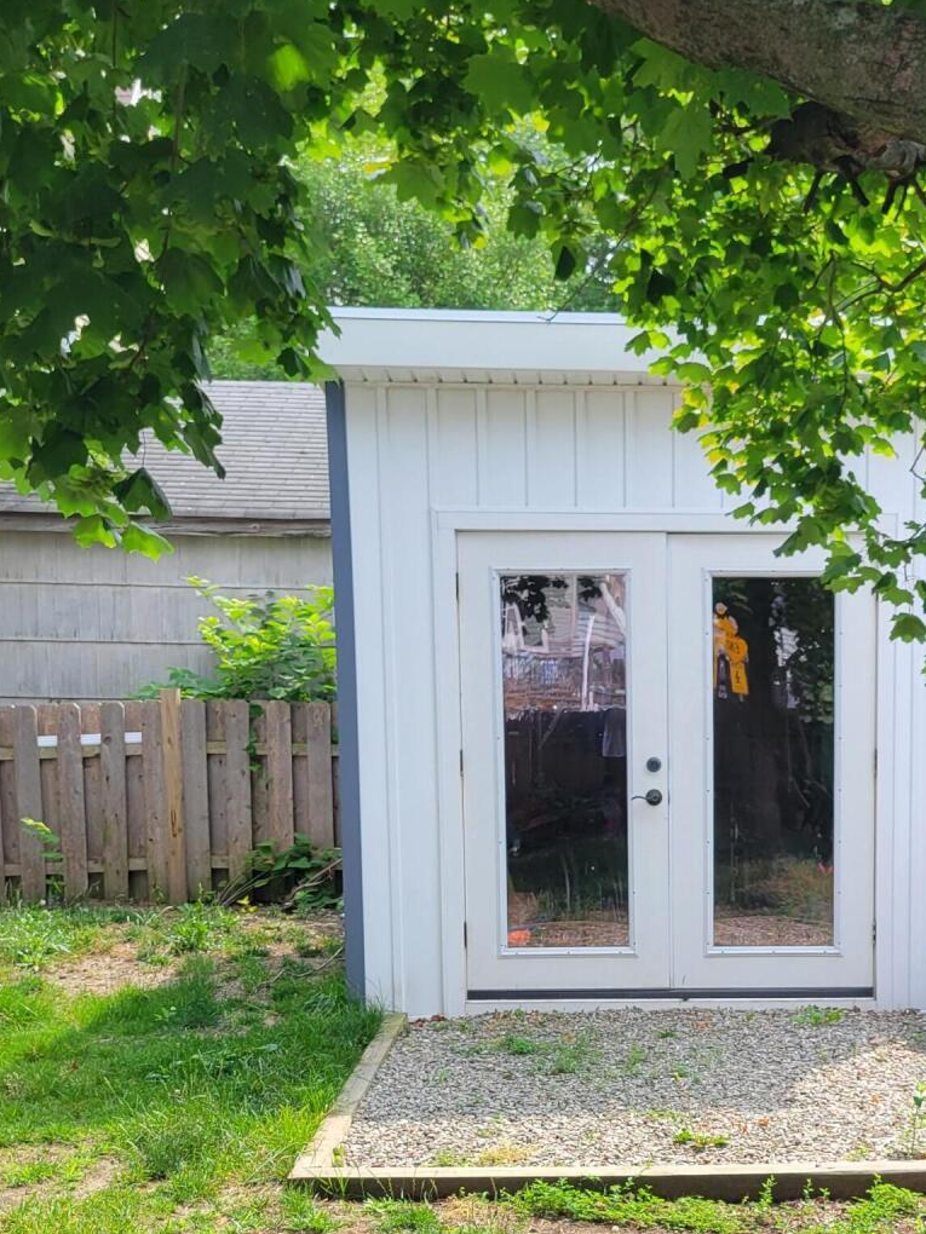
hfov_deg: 28.2
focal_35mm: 51
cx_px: 689
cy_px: 926
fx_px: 1819
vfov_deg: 36.6
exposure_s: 1/619
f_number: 1.8
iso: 40
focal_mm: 5.4
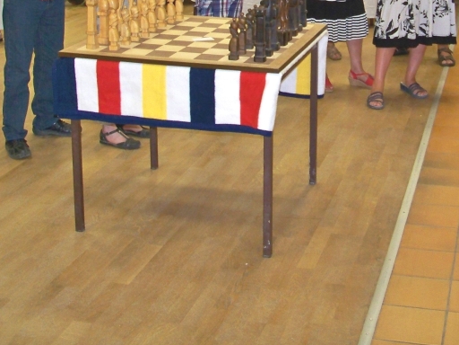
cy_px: 5
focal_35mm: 66
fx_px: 875
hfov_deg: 29.2
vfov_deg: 21.5
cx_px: 294
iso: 200
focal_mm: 5.85
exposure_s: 1/30
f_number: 2.8
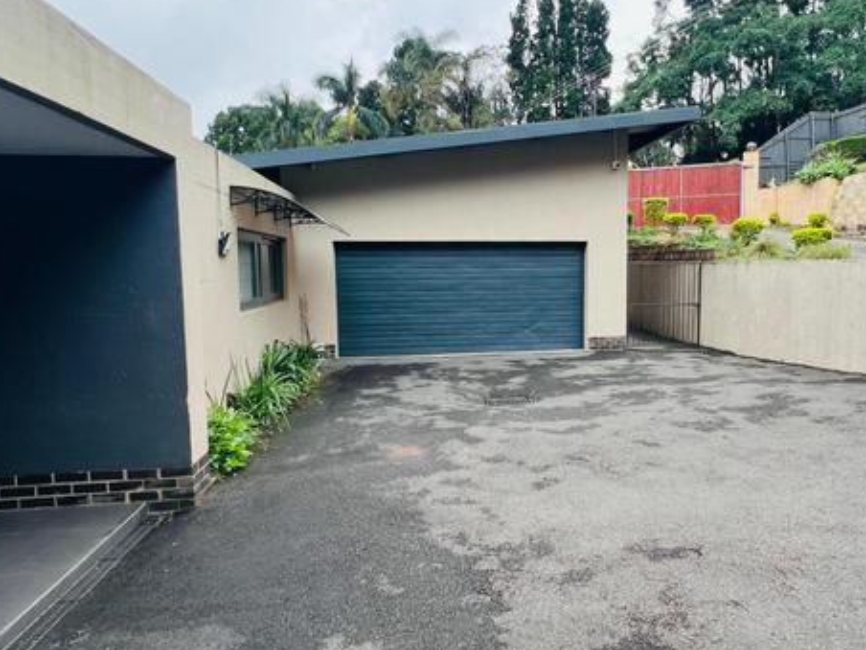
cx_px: 525
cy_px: 316
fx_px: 575
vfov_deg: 58.9
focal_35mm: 23
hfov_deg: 73.0
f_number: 1.8
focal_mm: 1.57
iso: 32
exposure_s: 1/189
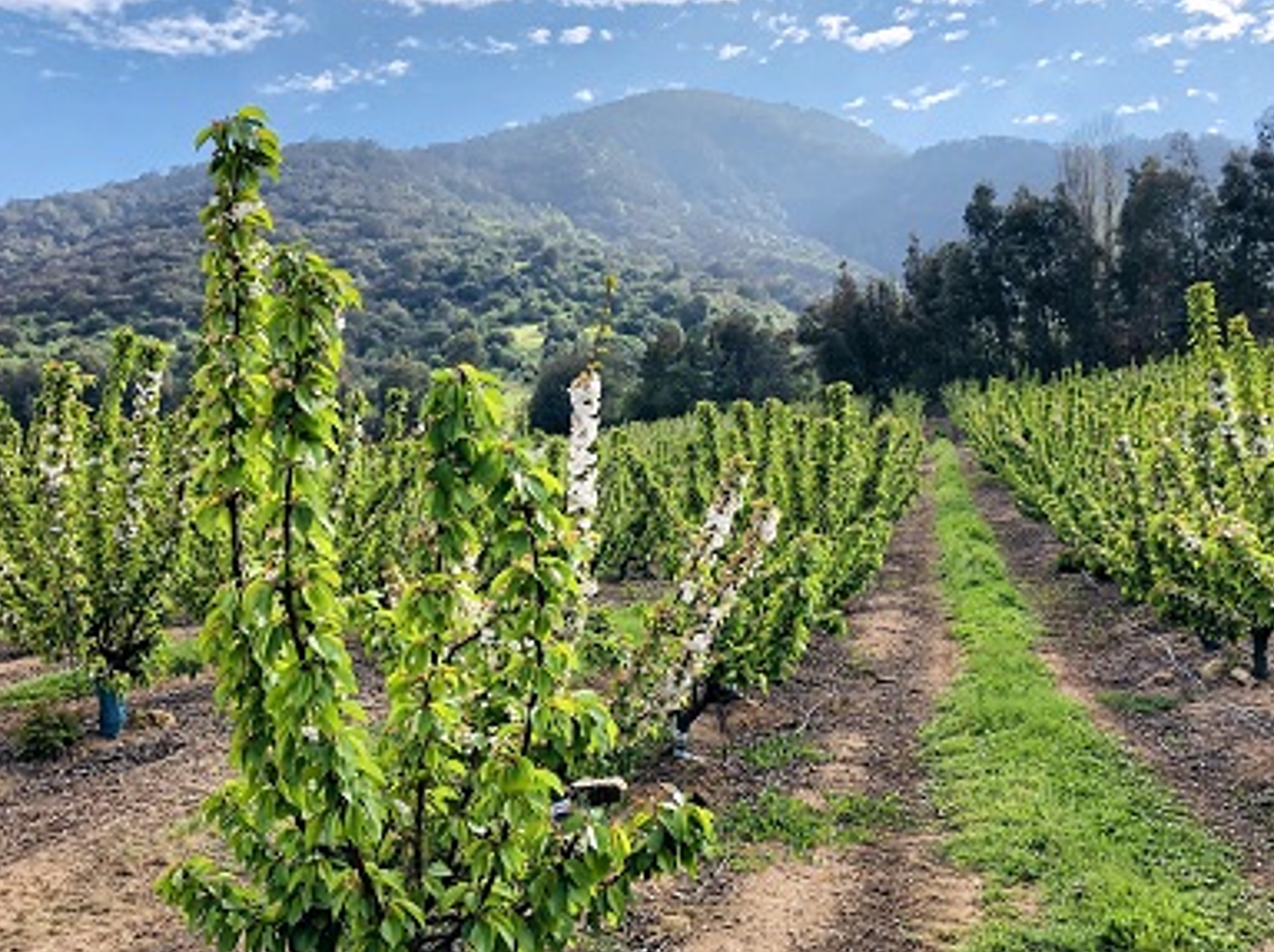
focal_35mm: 31
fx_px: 1139
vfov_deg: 45.3
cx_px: 586
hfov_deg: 58.3
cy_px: 464
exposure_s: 1/1021
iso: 20
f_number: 1.8
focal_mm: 3.99
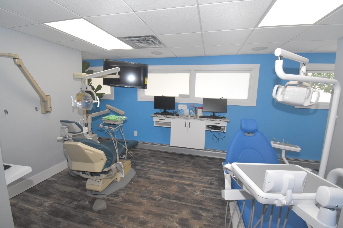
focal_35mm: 15
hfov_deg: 100.4
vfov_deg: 77.3
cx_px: 172
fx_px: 143
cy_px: 114
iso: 2500
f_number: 16
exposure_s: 1/60
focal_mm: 10
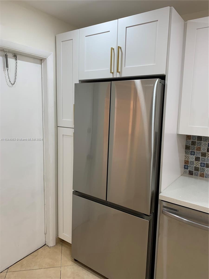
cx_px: 104
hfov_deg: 53.1
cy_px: 140
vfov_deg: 67.3
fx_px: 209
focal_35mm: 26
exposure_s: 1/120
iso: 80
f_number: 1.8
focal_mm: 4.25
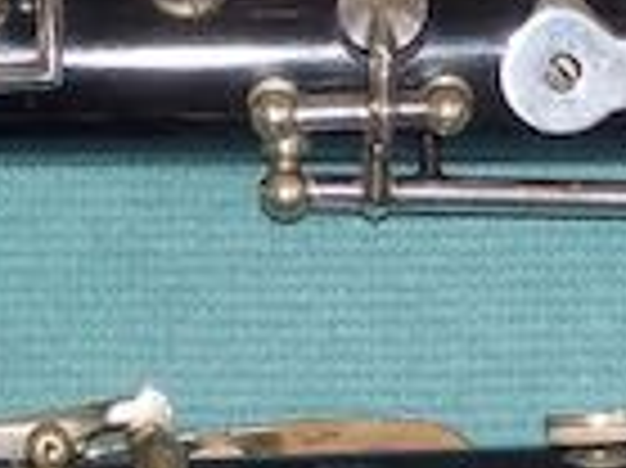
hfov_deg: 7.4
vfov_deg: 5.5
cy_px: 180
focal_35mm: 268
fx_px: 4842
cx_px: 369
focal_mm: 7.9
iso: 200
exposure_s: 1/30
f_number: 4.7
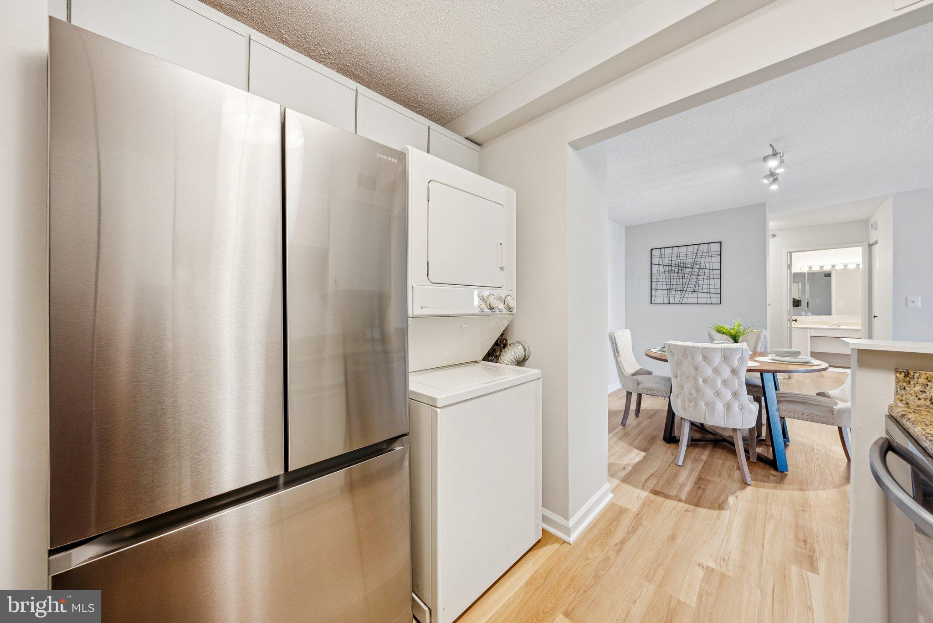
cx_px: 466
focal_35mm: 12
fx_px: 311
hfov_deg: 112.6
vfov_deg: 90.1
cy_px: 312
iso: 640
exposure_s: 1/15
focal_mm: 12
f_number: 7.1
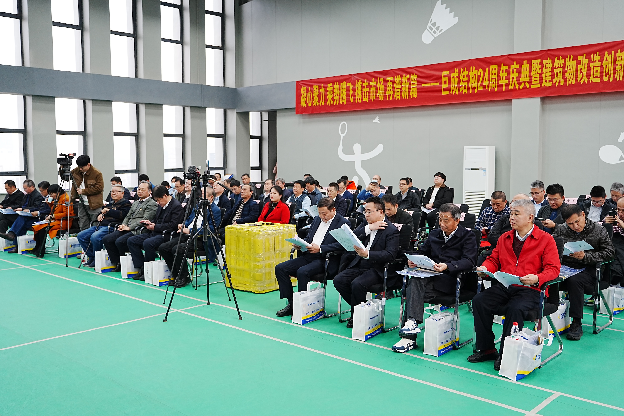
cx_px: 312
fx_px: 607
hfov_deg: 54.4
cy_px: 208
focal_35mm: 35
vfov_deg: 37.9
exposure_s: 1/40
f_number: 4
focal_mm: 35
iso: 640
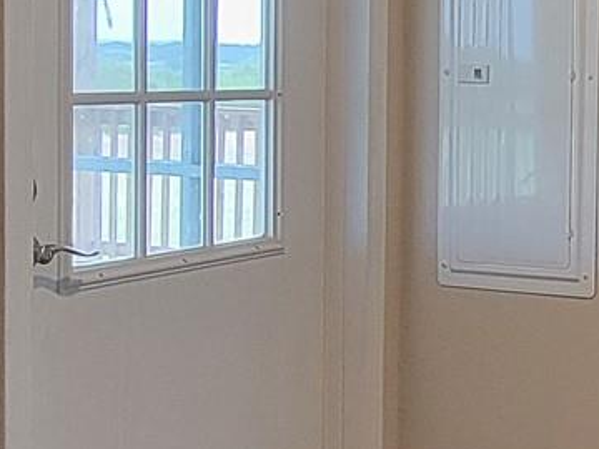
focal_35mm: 74
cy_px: 100
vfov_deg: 19.7
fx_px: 1281
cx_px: 837
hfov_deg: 22.6
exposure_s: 1/40
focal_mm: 2.2
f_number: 2.2
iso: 320
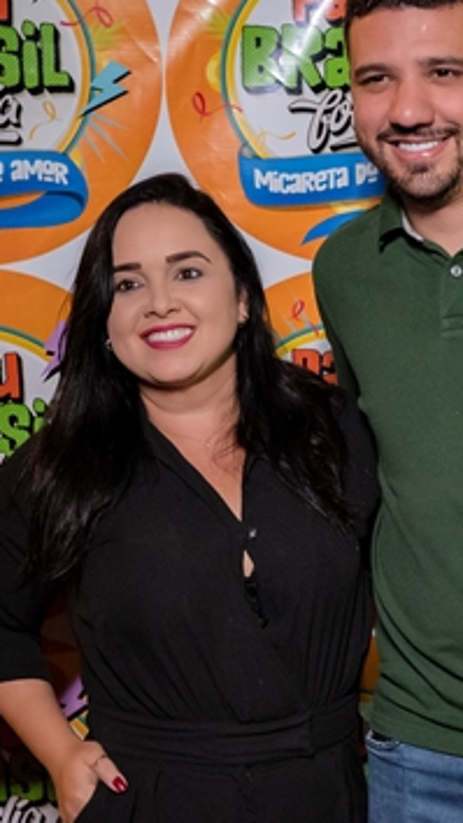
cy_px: 500
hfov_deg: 15.1
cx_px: 408
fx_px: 1725
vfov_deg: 26.8
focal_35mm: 79
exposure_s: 1/320
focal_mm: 24
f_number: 2.8
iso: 2500
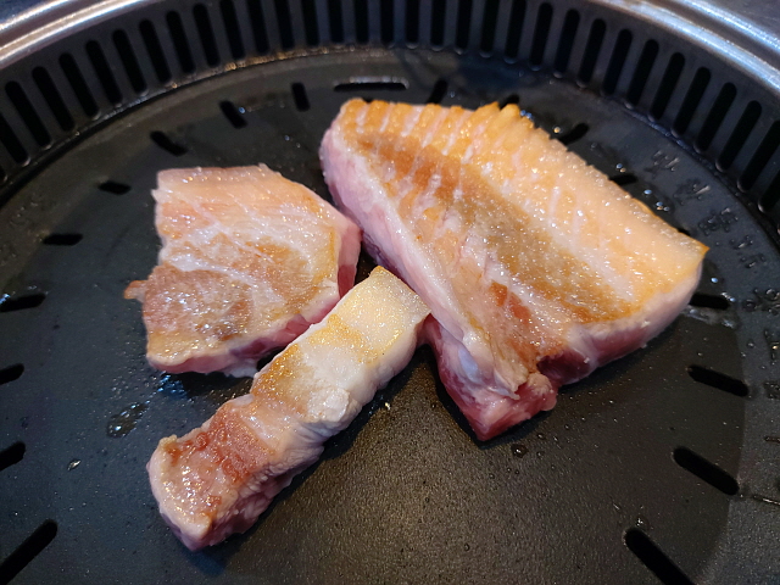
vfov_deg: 54.9
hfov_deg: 69.4
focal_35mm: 25
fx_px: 563
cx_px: 390
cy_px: 292
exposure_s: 1/40
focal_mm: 4.58
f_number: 2
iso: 200
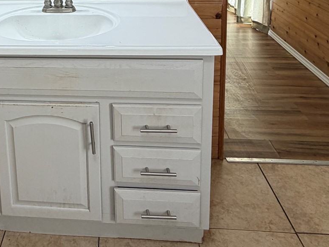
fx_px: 352
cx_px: 71
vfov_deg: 32.8
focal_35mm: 37
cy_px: -39
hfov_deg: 47.7
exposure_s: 1/120
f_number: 2.2
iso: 160
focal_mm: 2.22
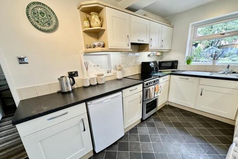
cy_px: 88
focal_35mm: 15
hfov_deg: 100.4
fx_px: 99
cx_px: 119
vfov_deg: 77.1
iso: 100
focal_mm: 2.22
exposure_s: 1/100
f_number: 2.2
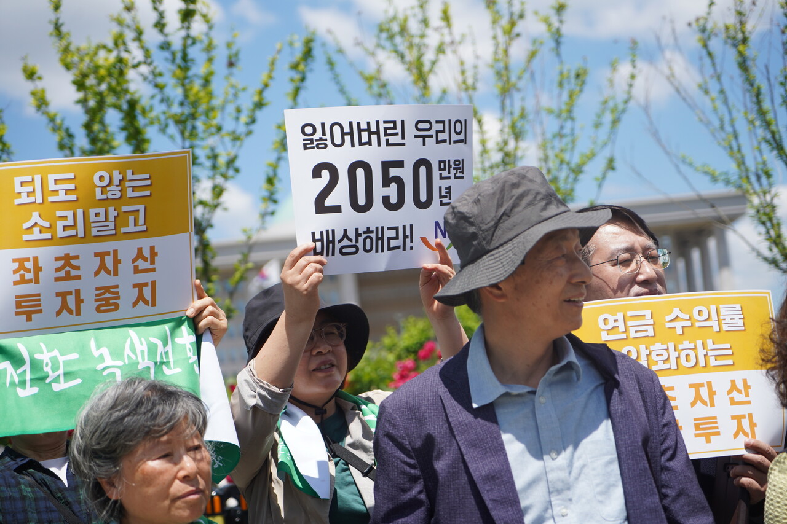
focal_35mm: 70
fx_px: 1530
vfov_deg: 19.5
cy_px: 262
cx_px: 394
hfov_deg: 28.8
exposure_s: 1/2000
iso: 200
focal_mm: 70
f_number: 4
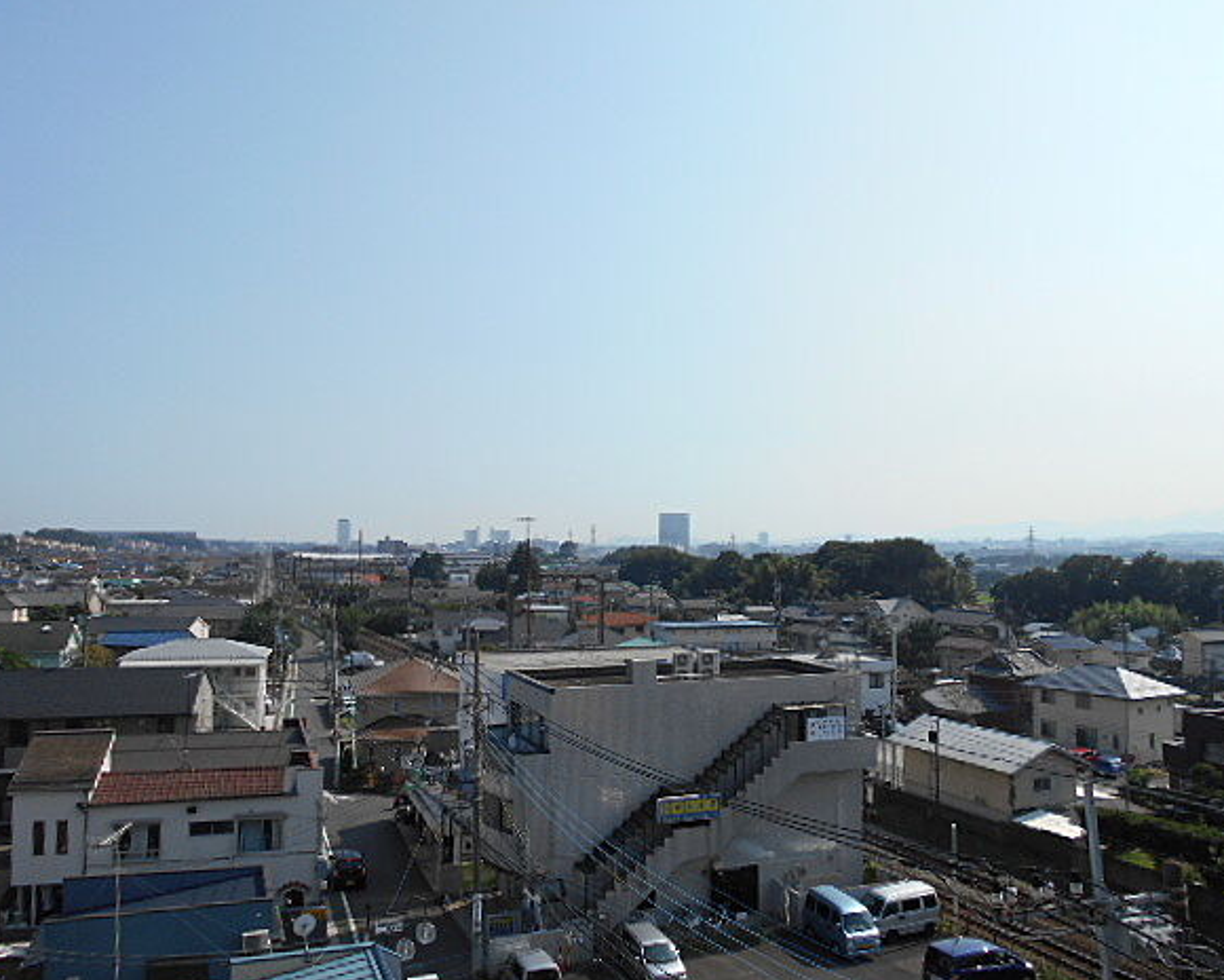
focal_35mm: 28
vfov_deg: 51.5
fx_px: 1014
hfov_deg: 62.2
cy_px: 498
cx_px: 614
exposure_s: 1/1600
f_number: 3.2
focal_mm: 4.6
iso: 80
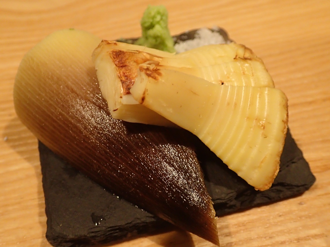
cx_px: 165
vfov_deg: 37.7
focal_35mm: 38
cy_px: 124
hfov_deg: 49.0
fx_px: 362
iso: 500
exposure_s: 1/40
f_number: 2.7
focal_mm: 6.86
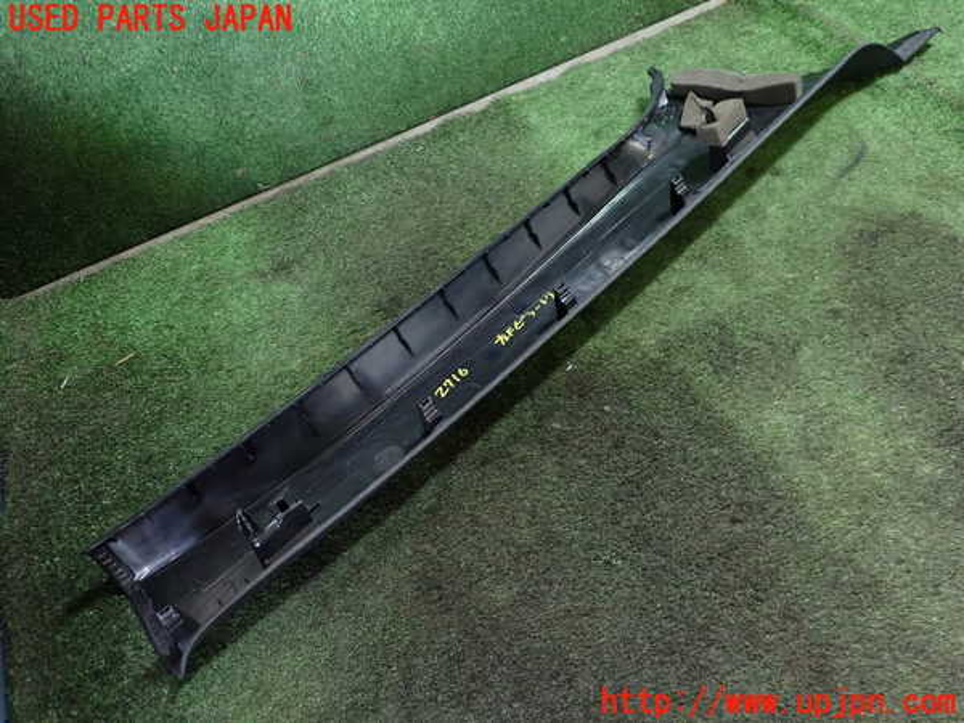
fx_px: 835
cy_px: 362
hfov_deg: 60.0
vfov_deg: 46.8
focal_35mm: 30
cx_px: 482
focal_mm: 5.4
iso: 320
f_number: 2.3
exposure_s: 1/30
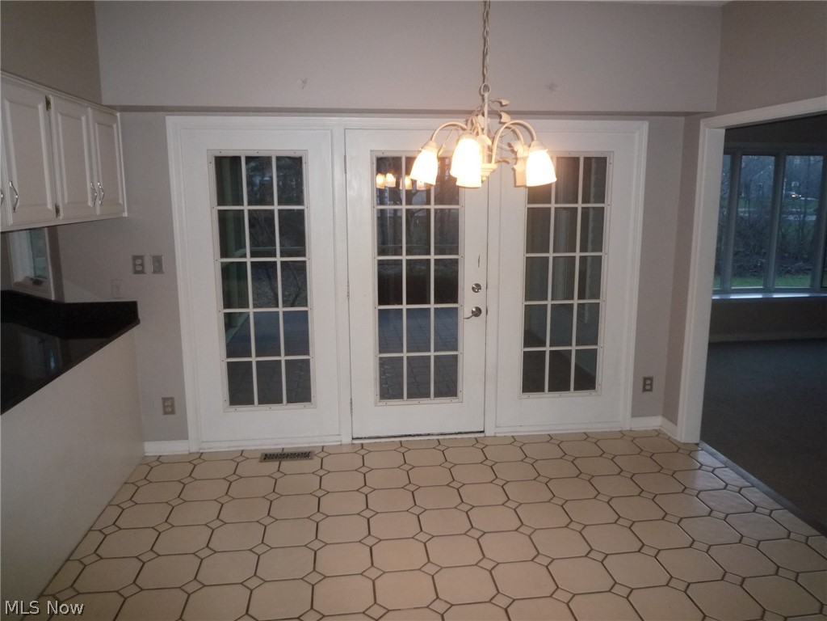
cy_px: 310
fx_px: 597
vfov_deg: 54.9
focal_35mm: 25
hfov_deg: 69.4
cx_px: 414
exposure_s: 1/30
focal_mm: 4.4
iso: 250
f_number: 2.8
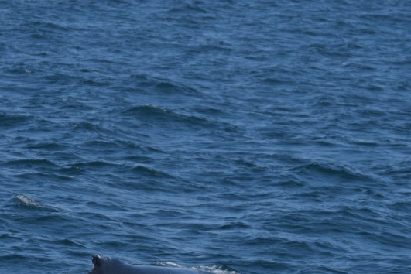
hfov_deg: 6.8
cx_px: 164
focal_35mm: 305
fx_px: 3482
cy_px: 248
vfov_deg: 4.5
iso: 200
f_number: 5.6
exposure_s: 1/1600
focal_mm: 100
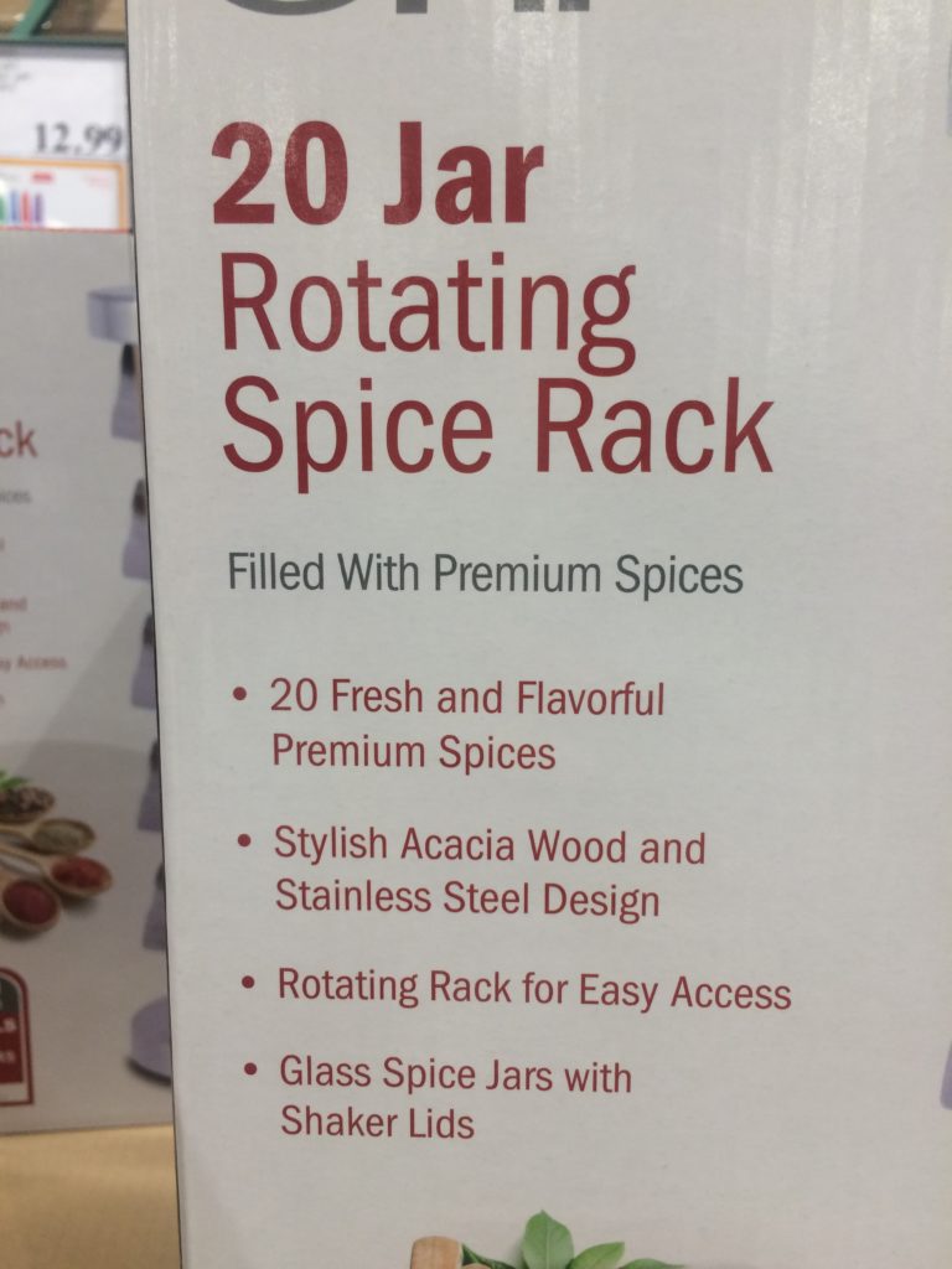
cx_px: 476
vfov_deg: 61.7
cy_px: 634
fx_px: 1063
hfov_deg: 48.2
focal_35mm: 29
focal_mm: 4.15
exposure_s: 1/30
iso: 80
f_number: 2.2
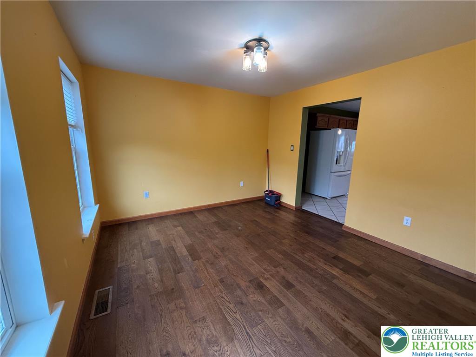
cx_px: 238
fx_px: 193
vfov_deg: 85.7
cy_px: 178
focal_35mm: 14
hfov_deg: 102.1
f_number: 2.2
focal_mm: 2.22
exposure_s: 1/60
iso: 250
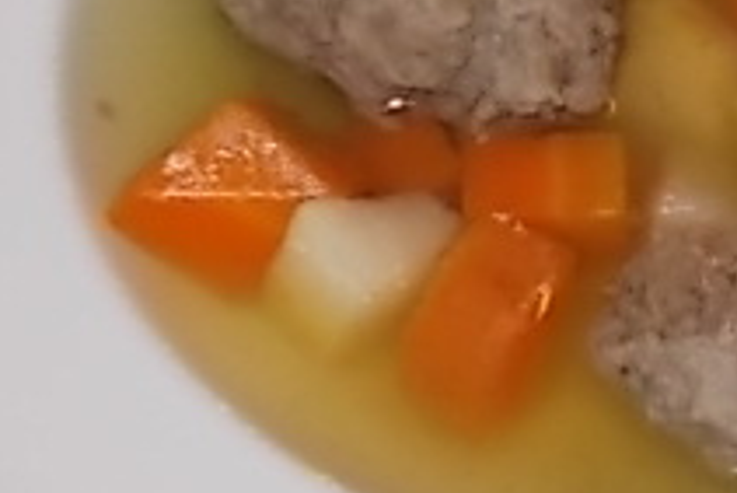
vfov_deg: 7.5
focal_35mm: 183
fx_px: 3749
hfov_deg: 11.0
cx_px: 863
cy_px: 56
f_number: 4.9
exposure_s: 1/30
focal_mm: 10.3
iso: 200
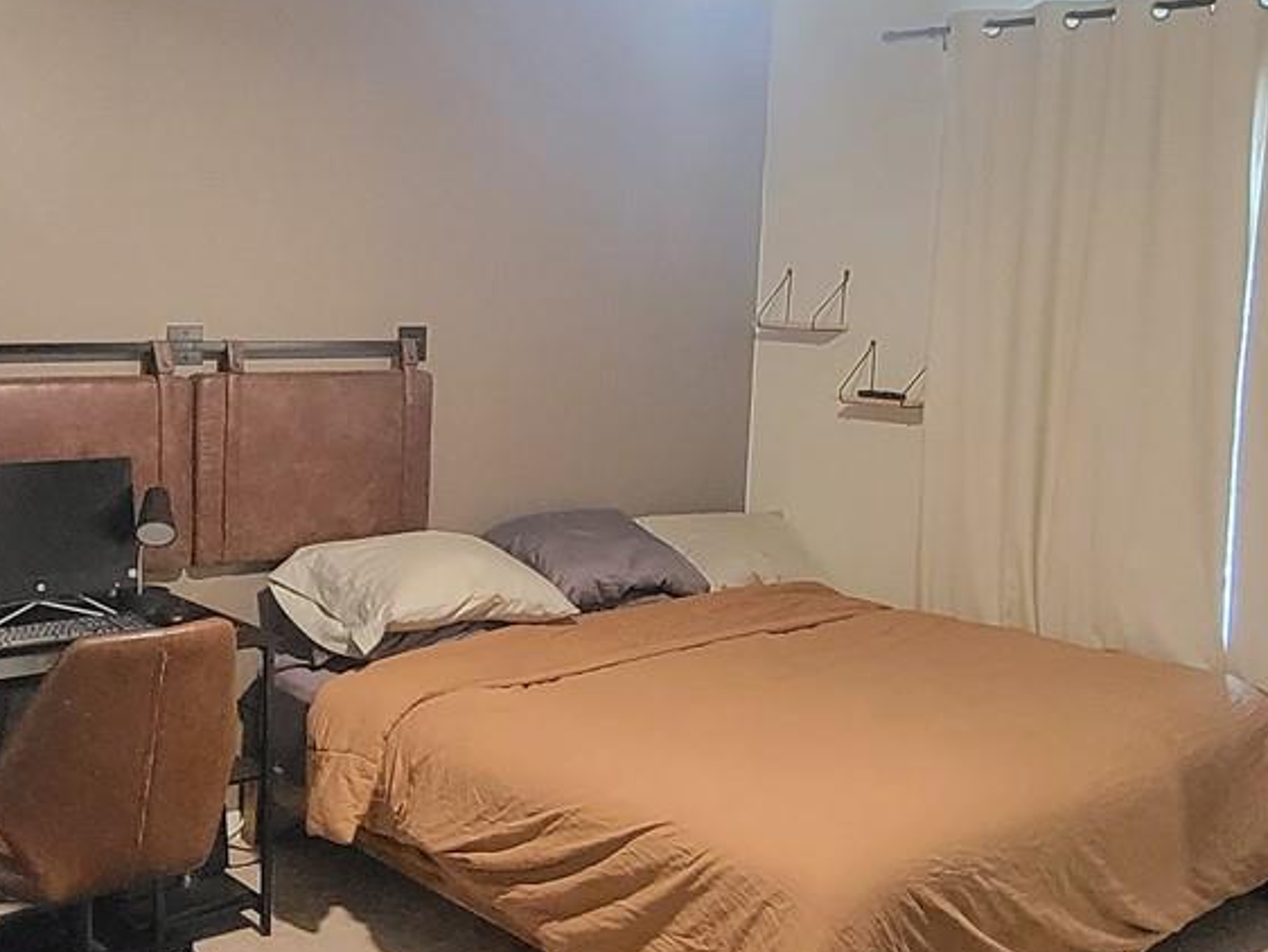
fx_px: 1356
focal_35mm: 37
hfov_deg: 49.6
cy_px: 460
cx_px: 474
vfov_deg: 38.7
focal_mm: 2.2
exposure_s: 1/24
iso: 1250
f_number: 2.2
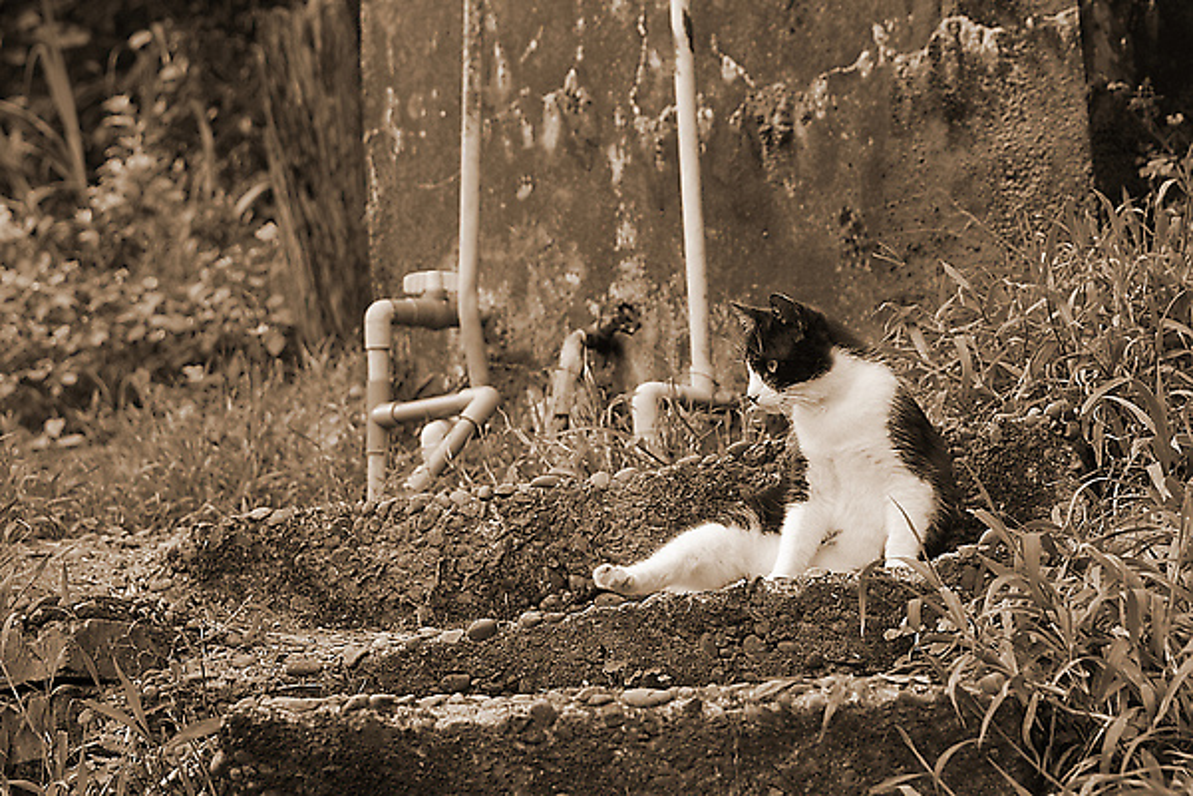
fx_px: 3479
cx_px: 596
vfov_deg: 13.0
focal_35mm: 105
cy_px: 398
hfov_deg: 19.5
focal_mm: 70
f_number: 5.6
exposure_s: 1/40
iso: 100
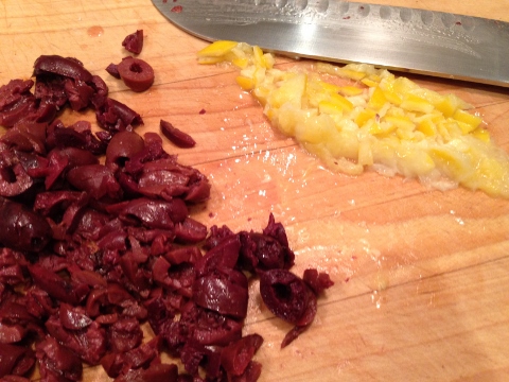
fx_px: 485
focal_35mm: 33
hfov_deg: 55.4
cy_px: 191
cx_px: 254
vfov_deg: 42.9
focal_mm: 4.12
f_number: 2.4
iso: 160
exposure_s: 1/20
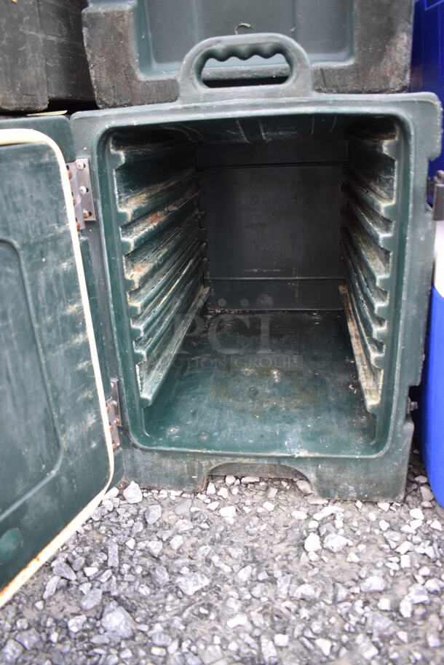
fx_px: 499
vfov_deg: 67.3
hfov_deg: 48.0
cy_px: 332
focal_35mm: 27
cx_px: 222
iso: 800
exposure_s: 1/250
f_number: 3.5
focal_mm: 18
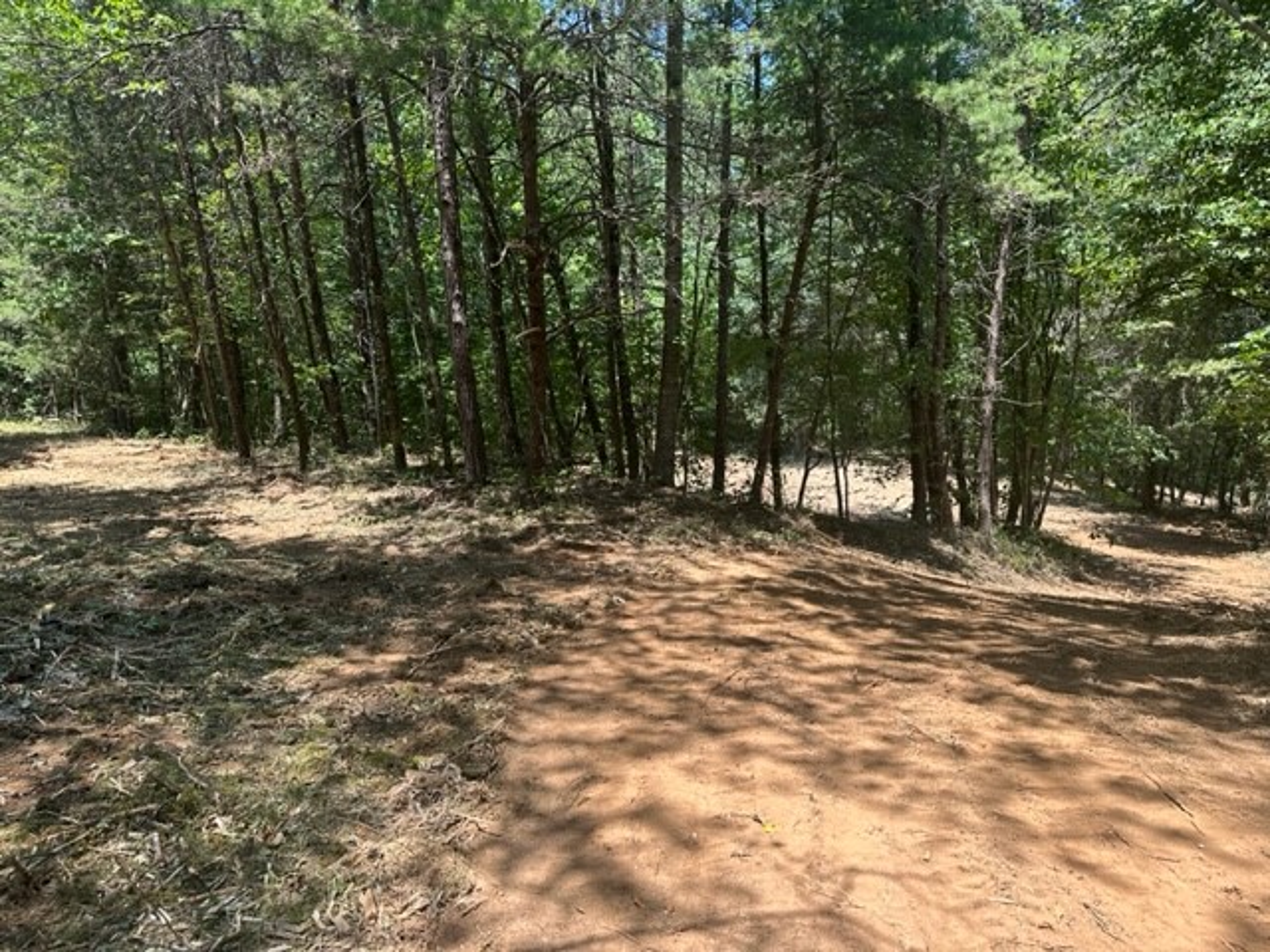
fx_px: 881
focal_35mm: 24
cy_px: 476
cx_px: 635
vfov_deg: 56.8
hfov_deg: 71.6
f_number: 1.78
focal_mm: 6.86
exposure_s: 1/816
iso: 80
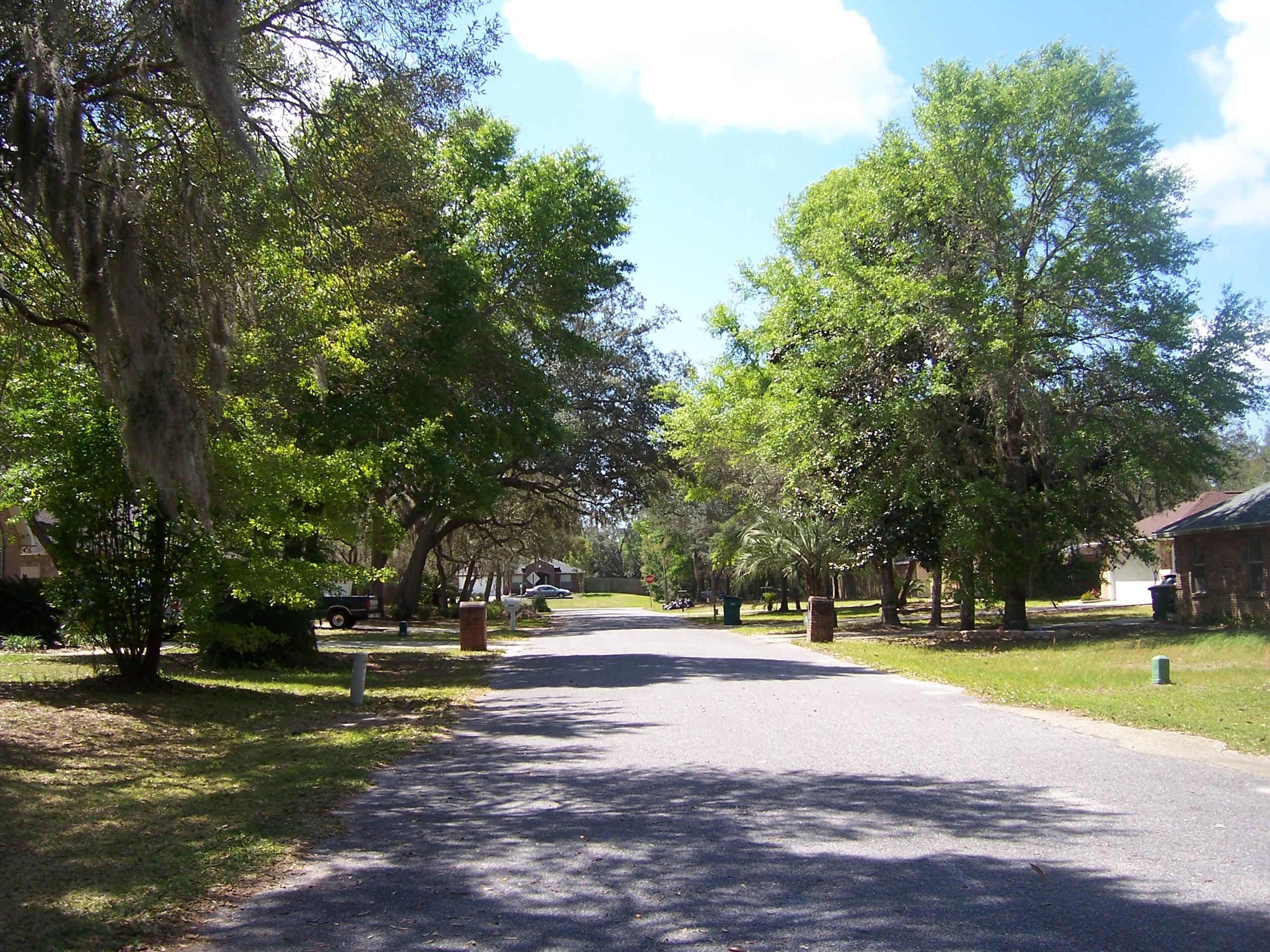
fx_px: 1321
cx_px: 635
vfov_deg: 39.7
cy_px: 476
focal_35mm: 36
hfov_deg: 51.4
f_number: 3
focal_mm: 6
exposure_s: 1/500
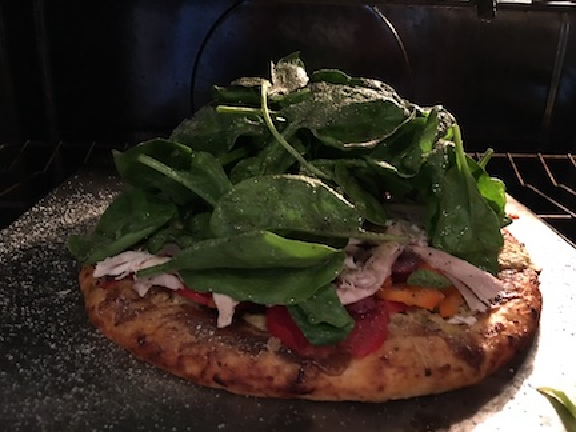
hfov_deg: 61.7
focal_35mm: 29
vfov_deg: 48.2
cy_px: 216
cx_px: 288
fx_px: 483
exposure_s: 1/4
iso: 80
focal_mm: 4.15
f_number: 2.2
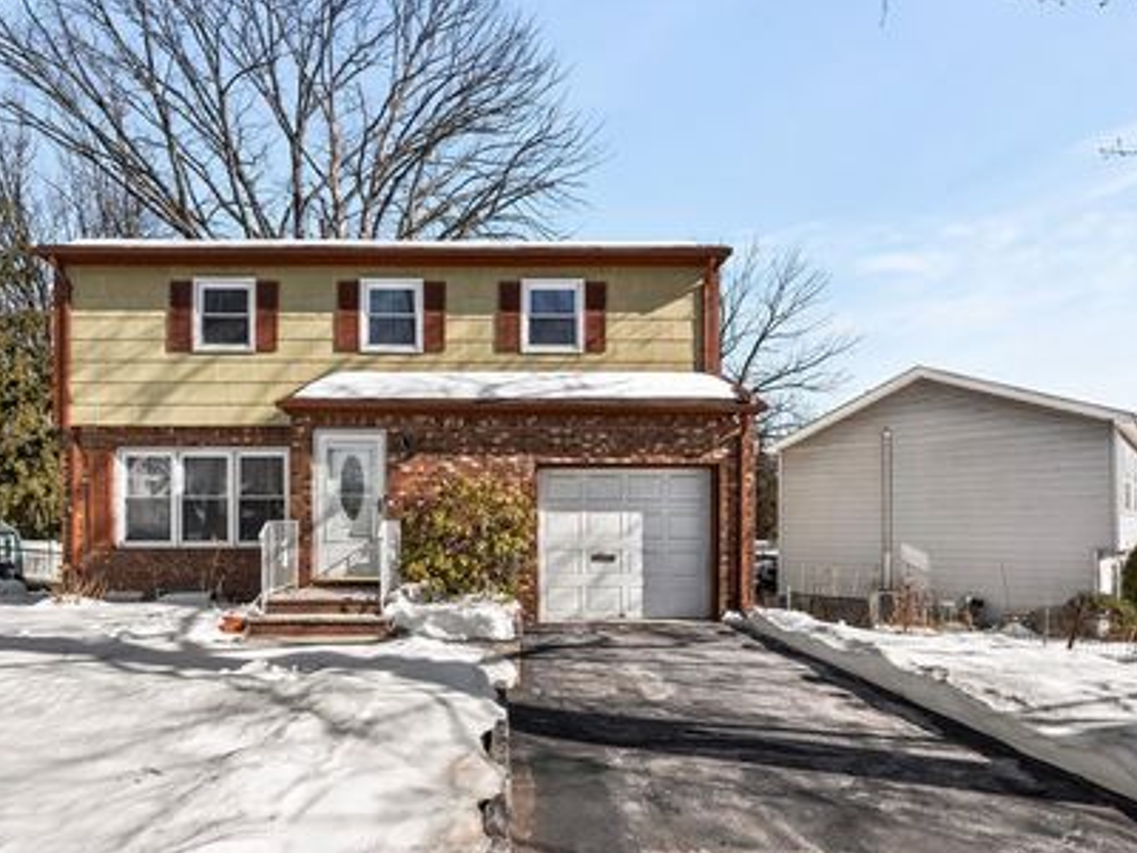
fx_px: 657
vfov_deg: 65.5
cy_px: 505
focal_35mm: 20
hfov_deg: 81.4
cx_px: 497
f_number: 10
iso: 800
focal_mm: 20
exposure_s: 1/750
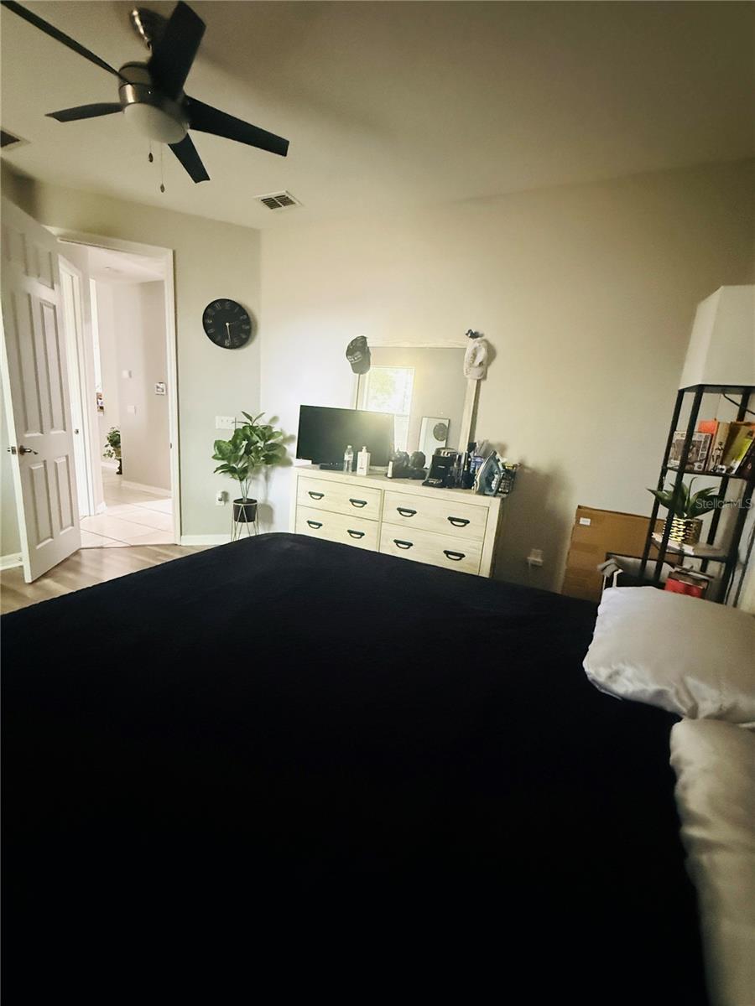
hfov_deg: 85.7
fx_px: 407
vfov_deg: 102.1
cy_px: 503
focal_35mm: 14
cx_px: 378
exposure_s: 1/52
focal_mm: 2.22
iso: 1250
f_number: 2.2
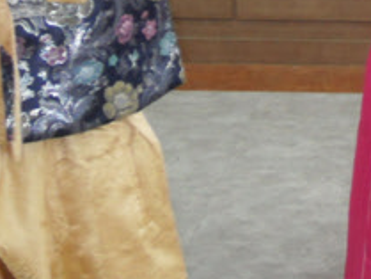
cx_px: 620
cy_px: -5
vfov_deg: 8.6
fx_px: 1844
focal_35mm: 172
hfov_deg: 10.9
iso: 200
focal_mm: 9.6
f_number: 3.6
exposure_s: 1/60
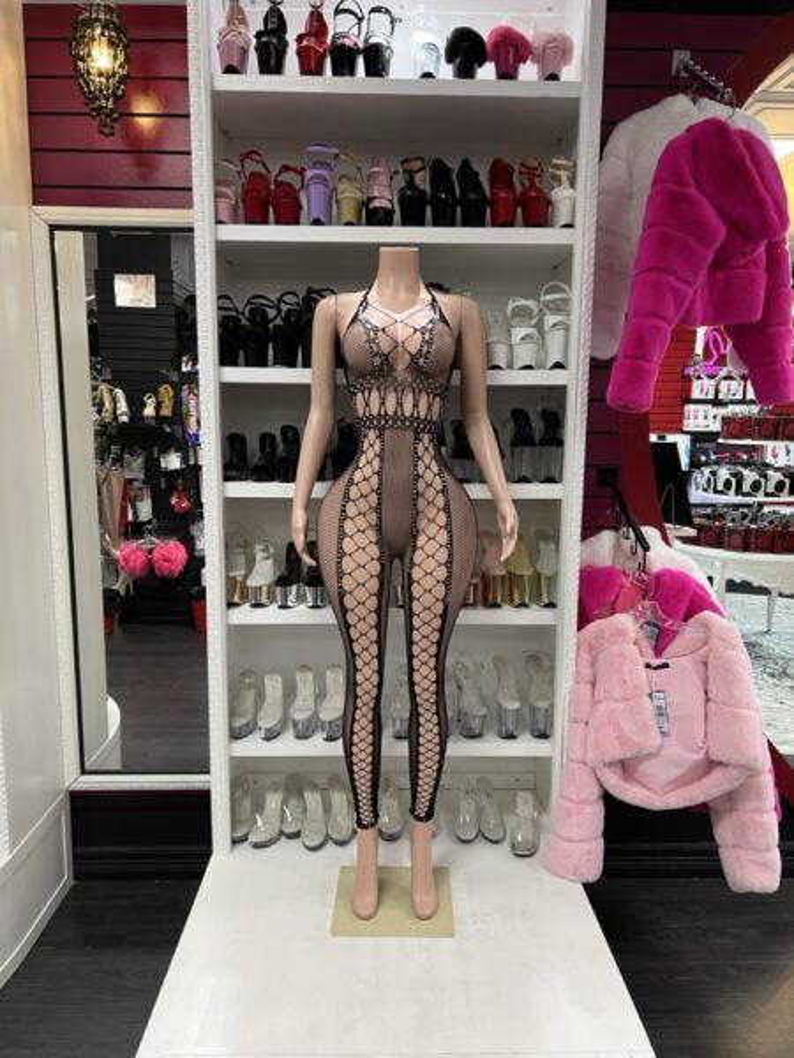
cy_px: 529
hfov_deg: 53.1
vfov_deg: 67.3
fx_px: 795
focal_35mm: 26
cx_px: 397
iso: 125
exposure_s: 1/60
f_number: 1.5
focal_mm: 5.7
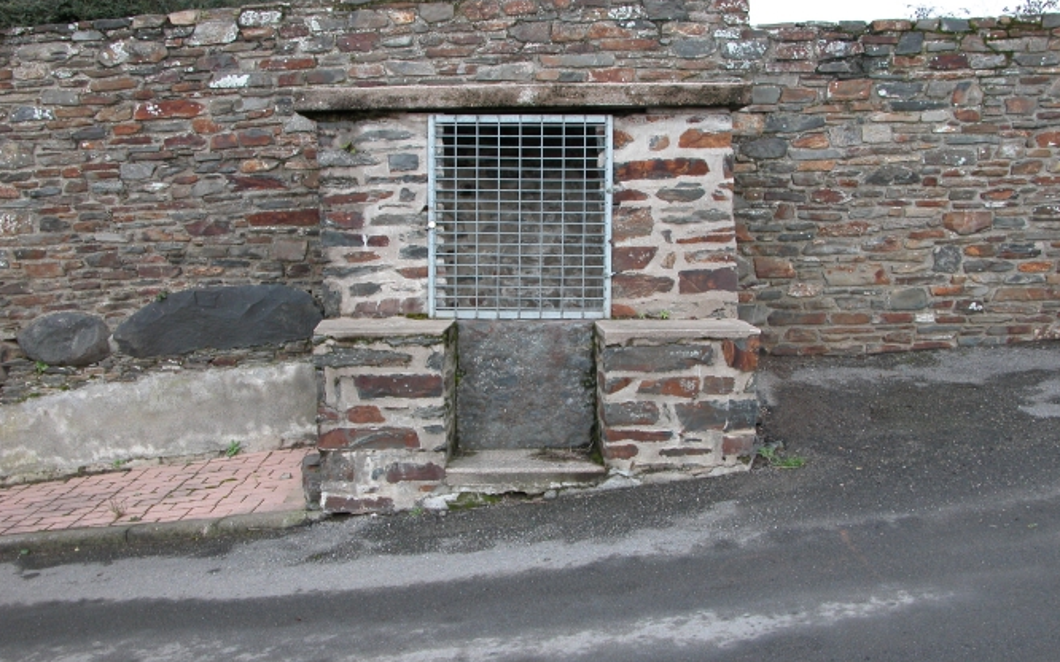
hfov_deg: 51.5
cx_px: 538
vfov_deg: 33.6
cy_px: 317
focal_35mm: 38
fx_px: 1098
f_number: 4
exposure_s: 1/110
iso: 100
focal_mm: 8.9
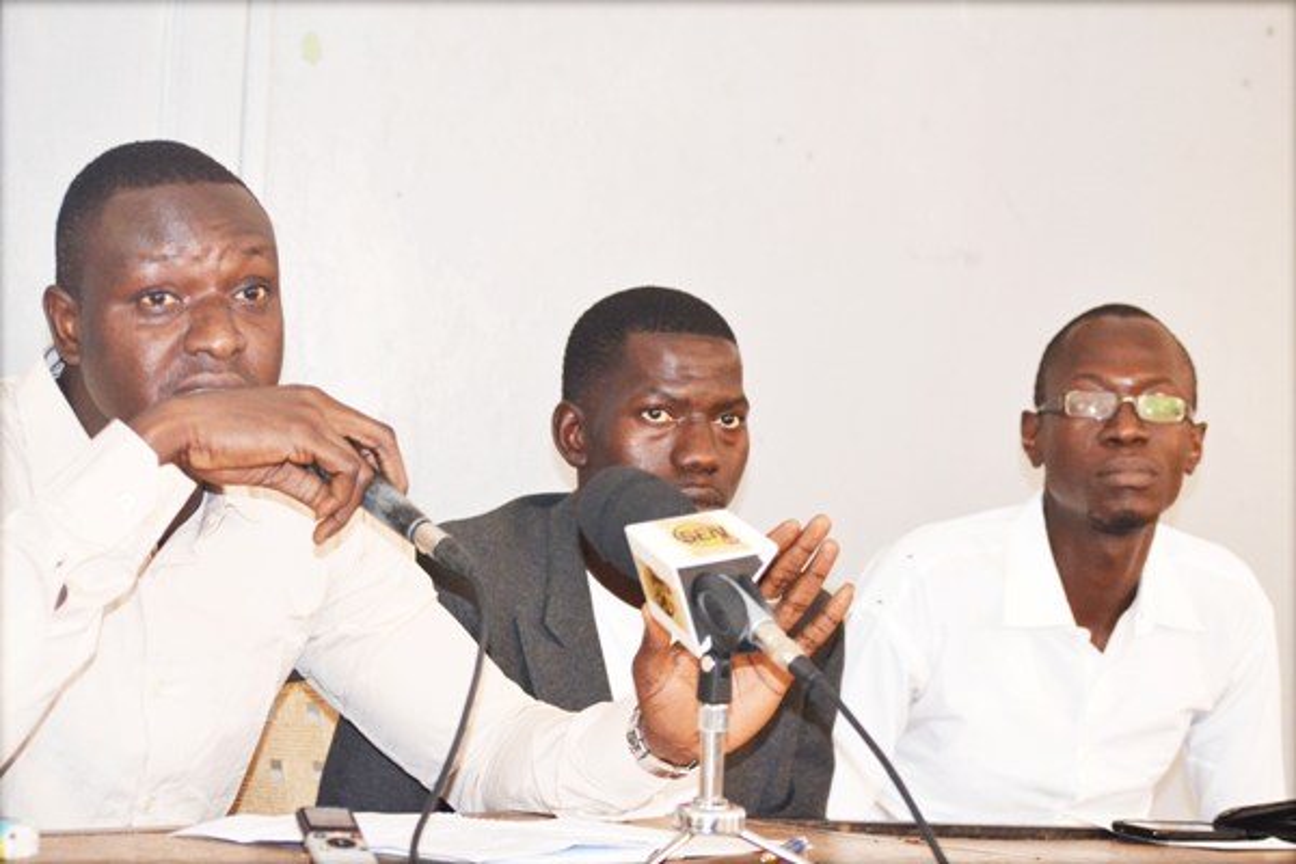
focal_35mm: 93
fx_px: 3348
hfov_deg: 21.9
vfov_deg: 14.7
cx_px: 648
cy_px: 432
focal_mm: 62
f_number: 4
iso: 1800
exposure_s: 1/60
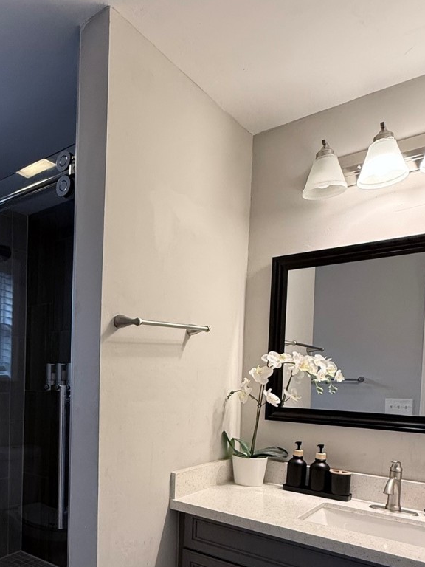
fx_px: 458
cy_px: 407
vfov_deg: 60.8
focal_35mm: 28
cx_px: 67
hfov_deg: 46.3
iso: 200
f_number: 2.2
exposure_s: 1/60
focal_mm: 2.22
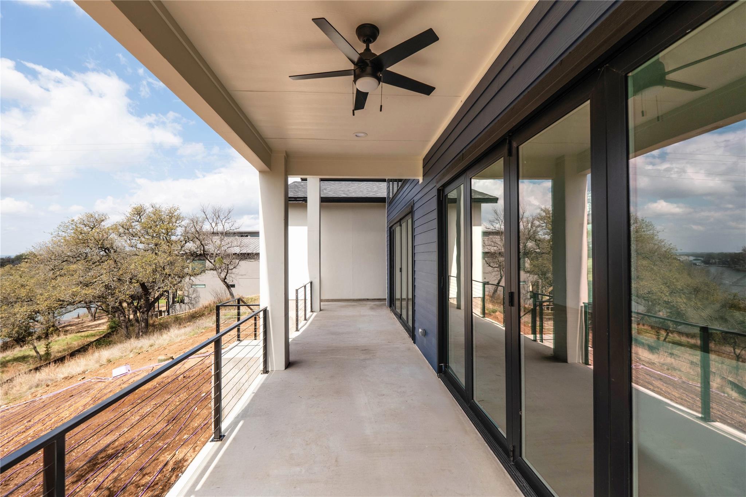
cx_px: 373
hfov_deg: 100.4
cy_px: 248
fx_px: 311
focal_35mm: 15
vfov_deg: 77.3
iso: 160
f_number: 4
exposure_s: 1/800
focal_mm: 10
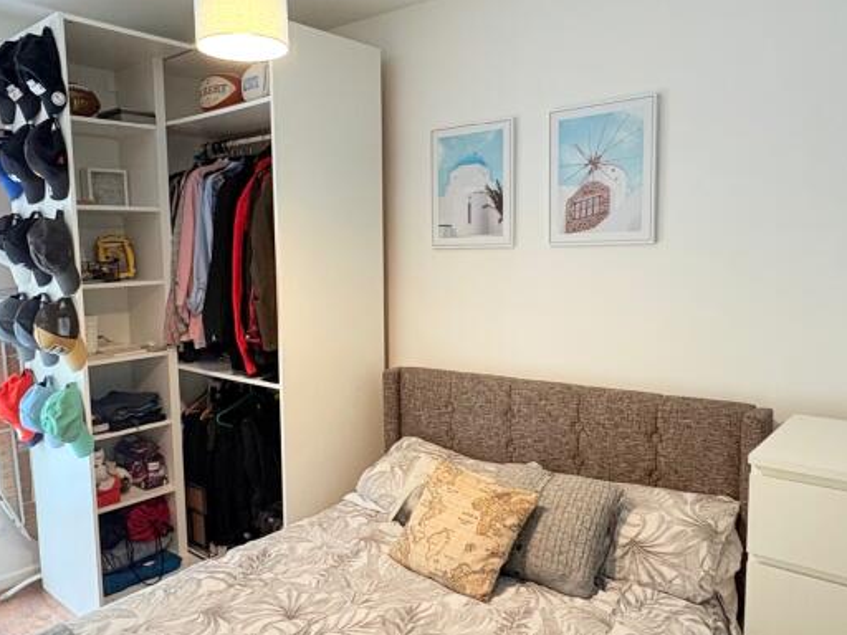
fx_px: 685
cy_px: 329
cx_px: 405
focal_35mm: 28
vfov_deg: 49.7
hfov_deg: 63.4
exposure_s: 1/60
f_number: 2.2
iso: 320
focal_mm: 2.22
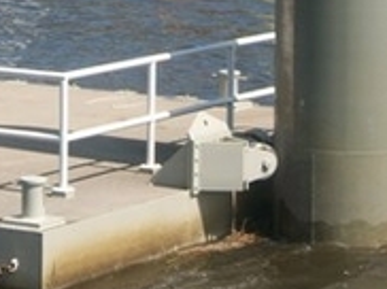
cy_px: -85
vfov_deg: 5.8
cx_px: -15
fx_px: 2836
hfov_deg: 7.8
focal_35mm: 254
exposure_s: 1/80
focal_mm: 13.7
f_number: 14.1
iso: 80
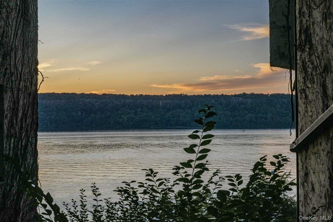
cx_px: 166
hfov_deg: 41.1
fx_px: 444
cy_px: 111
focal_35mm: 48
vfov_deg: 28.1
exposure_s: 1/80
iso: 1600
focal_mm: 48
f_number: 18
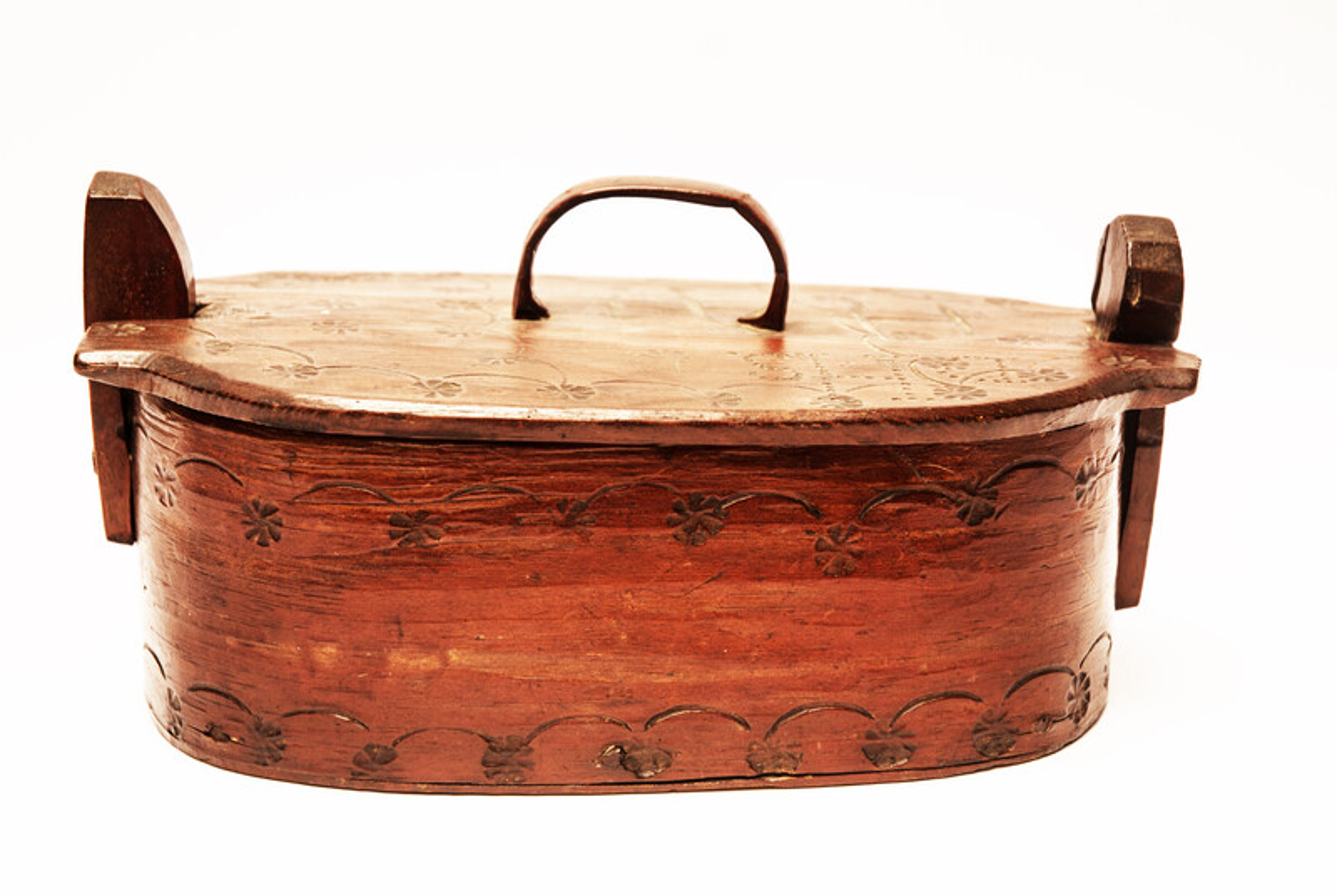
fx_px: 3068
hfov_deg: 24.6
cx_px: 668
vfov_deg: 16.6
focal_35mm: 82
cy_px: 448
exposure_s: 1/8
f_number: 4.5
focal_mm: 55
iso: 100
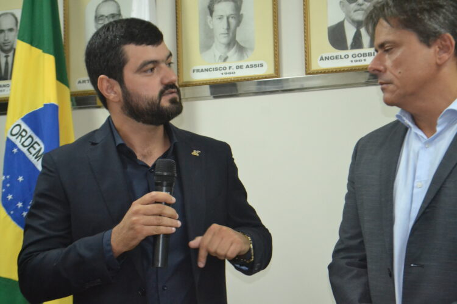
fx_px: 1047
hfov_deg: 24.6
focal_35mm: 82
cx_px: 228
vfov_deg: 16.6
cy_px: 152
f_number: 5.6
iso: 3200
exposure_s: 1/60
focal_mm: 55
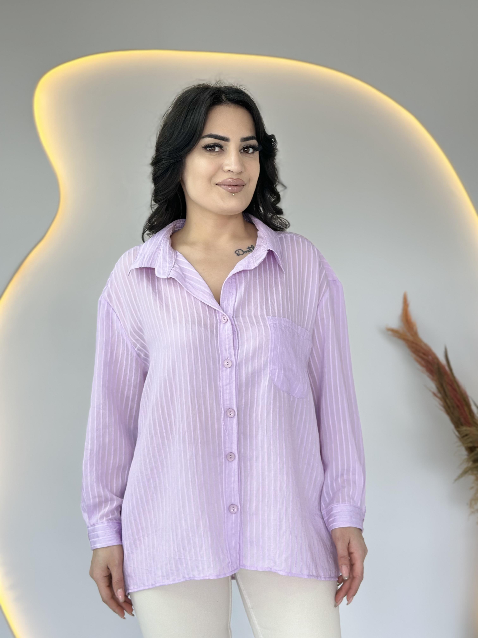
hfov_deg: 30.3
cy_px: 319
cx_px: 239
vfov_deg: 39.7
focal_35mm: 48
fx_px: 884
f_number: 1.78
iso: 64
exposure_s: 1/100
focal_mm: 6.86
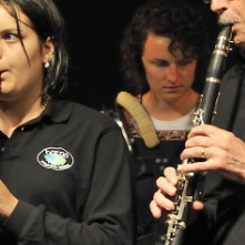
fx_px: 7166
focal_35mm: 895
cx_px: 17
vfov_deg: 2.0
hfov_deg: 2.0
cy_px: 211
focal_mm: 155
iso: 1250
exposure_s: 1/50
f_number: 8
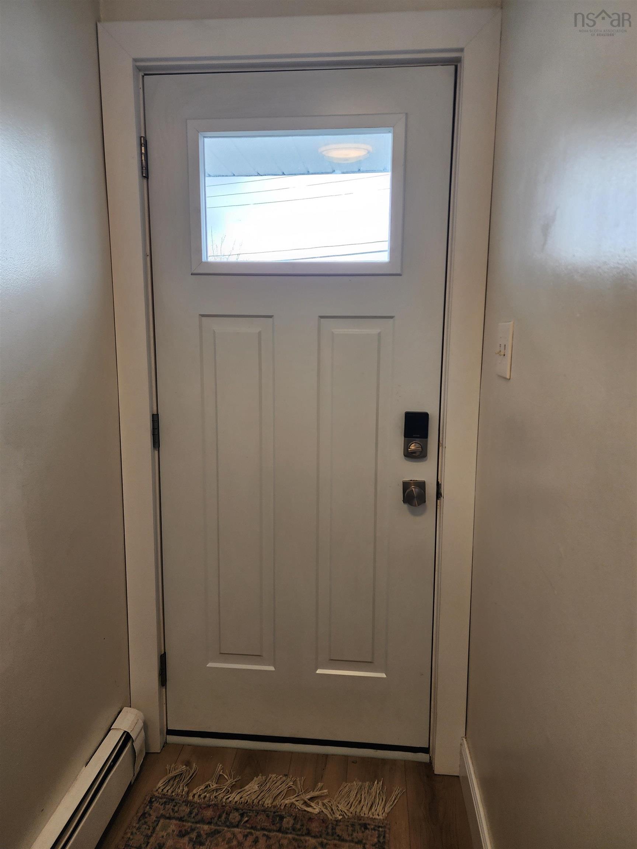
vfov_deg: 73.9
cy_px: 424
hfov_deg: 58.9
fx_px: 564
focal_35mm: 23
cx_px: 318
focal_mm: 6.4
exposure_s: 1/120
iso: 64
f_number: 1.8
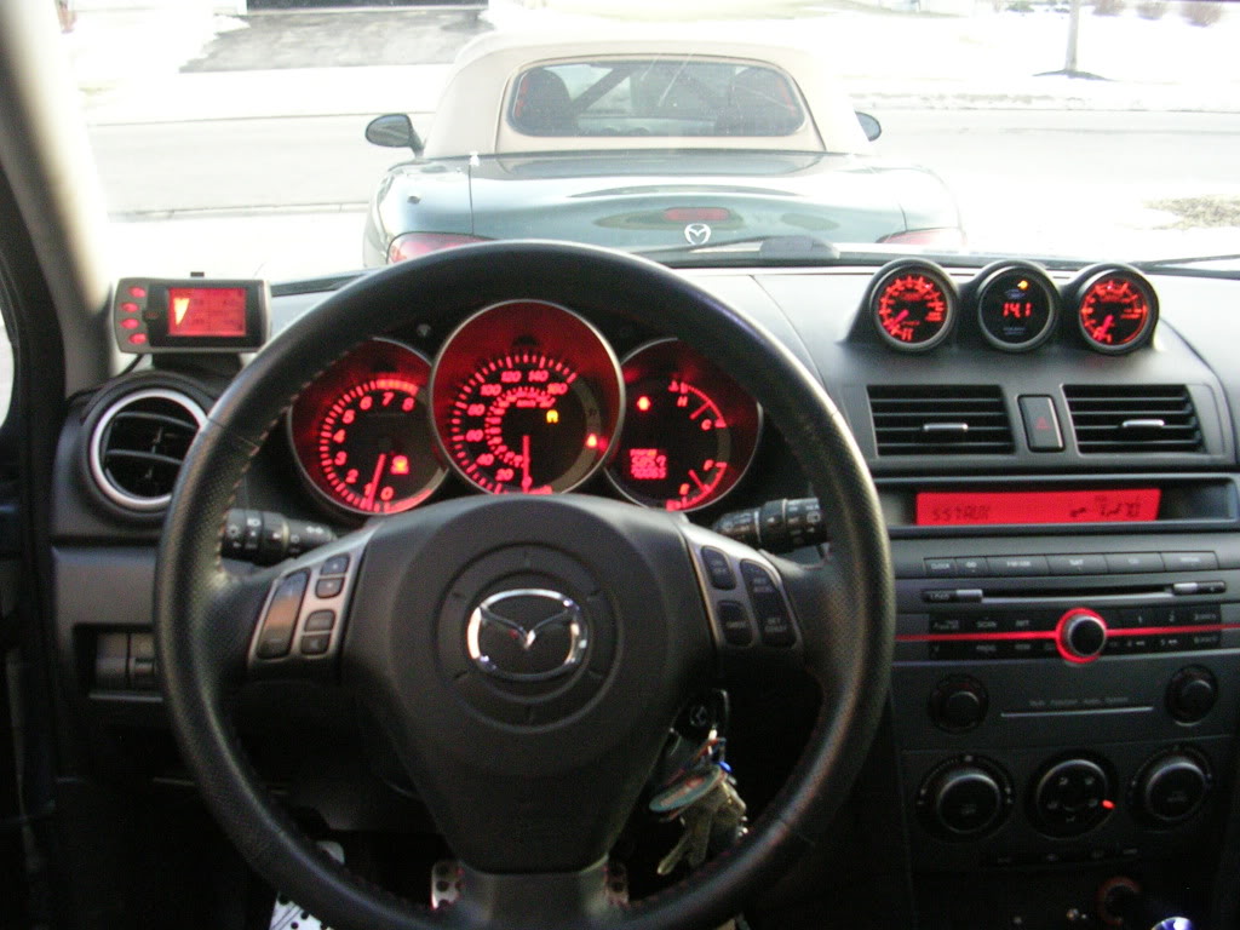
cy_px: 465
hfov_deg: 49.0
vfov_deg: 37.7
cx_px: 620
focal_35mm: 38
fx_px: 1361
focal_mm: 5.8
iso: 200
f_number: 2.8
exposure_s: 1/20
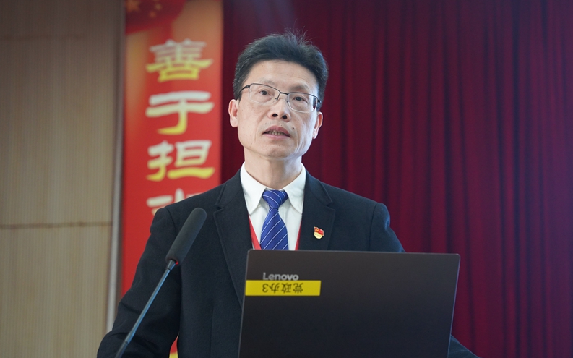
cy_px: 169
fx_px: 1124
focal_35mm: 72
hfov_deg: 28.6
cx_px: 285
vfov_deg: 18.1
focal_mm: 70
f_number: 4
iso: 4000
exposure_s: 1/160
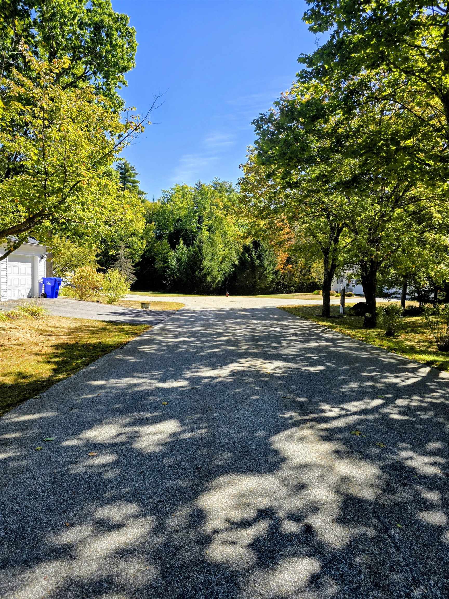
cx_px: 224
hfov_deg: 58.9
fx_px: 398
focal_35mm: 23
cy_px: 300
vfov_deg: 73.9
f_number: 1.7
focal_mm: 6.3
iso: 12
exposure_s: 1/350
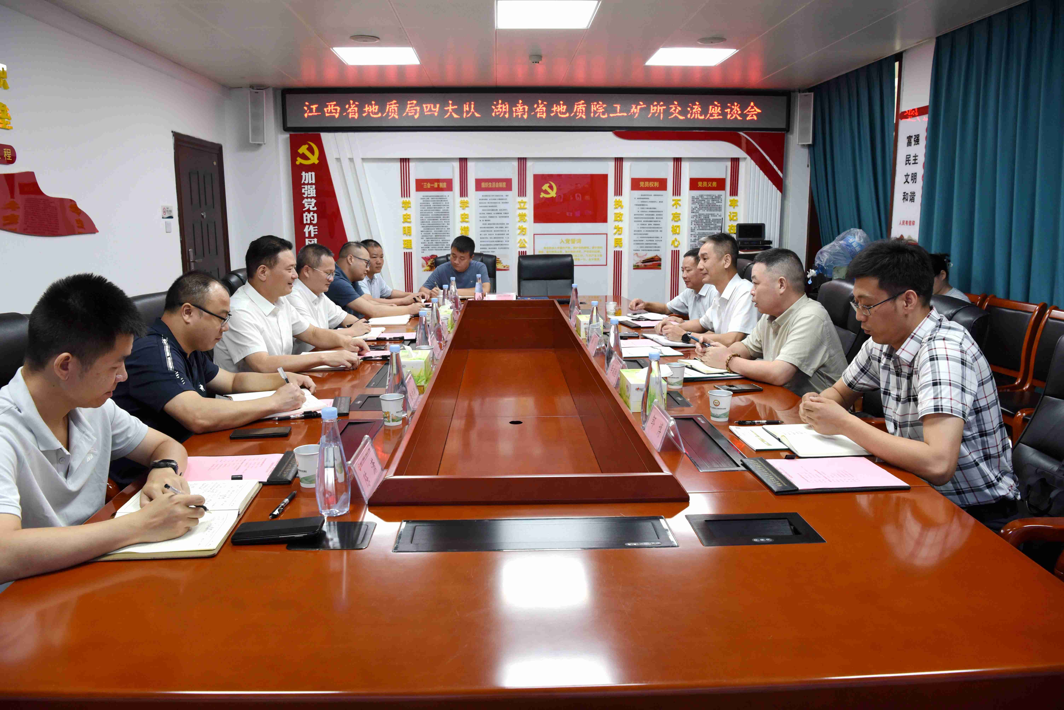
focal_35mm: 24
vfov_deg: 53.2
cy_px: 355
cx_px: 532
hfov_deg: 73.7
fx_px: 710
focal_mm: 24
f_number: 7.1
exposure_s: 1/100
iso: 1250
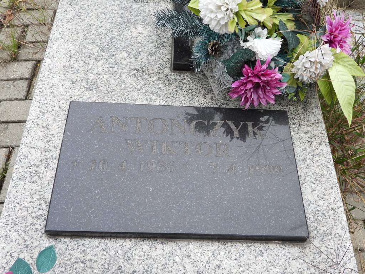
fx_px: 369
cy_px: 137
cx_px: 182
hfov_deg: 52.6
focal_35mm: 35
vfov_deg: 40.7
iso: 100
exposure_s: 1/250
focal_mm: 6.3
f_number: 3.2
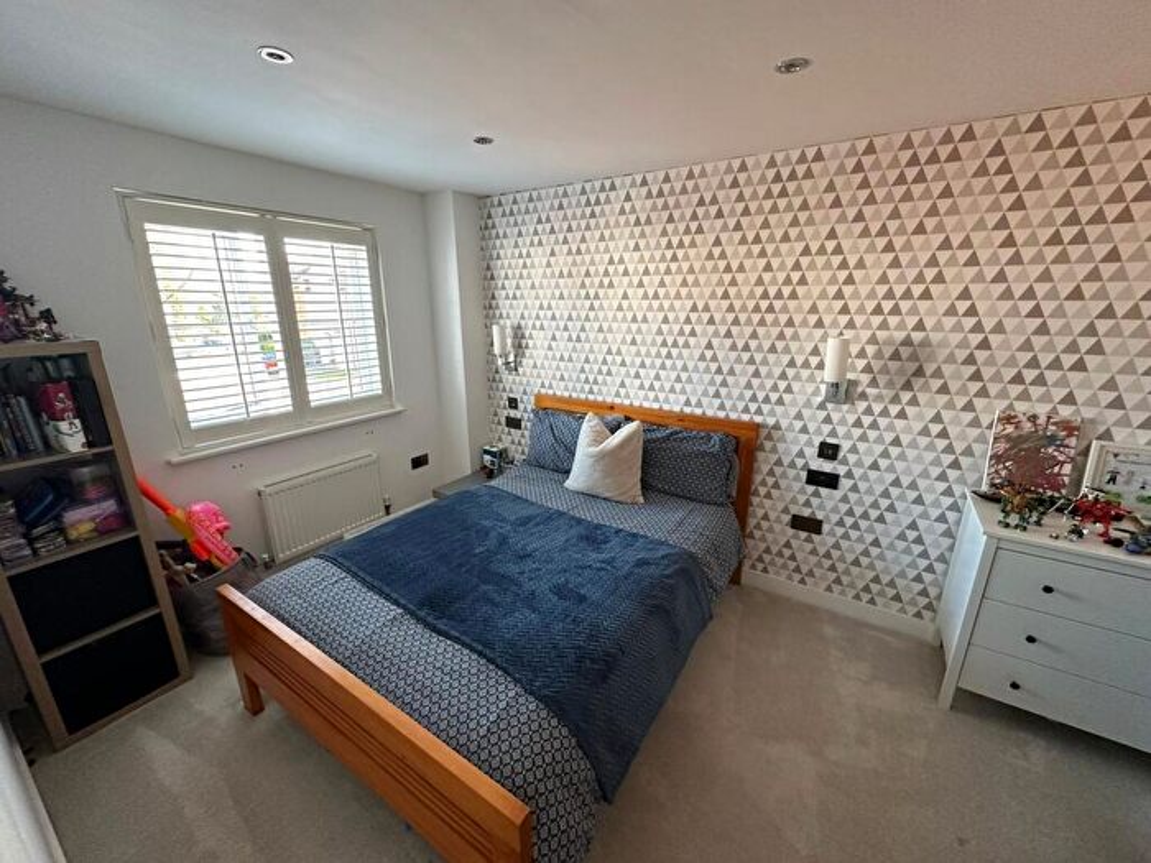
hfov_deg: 102.1
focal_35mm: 14
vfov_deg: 85.7
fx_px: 466
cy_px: 432
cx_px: 576
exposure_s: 1/99
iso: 250
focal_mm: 2.22
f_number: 2.2
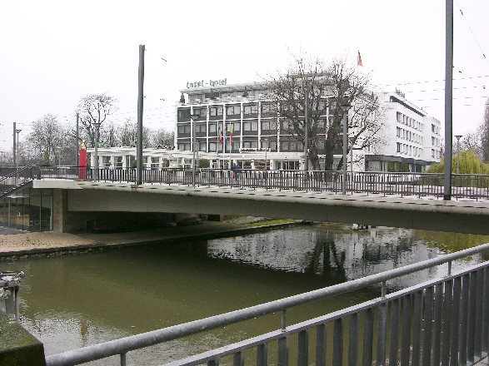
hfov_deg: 52.6
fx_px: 494
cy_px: 183
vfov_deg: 40.7
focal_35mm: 35
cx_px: 244
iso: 50
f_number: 5
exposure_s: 1/57.6
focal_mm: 8.9
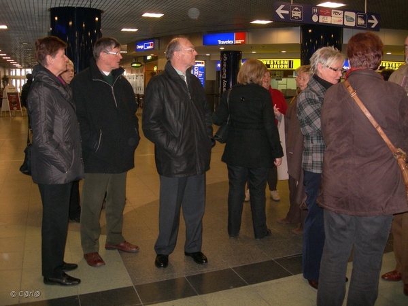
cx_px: 204
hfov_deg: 49.0
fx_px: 448
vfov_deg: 37.7
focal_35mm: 38
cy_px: 153
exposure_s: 1/60.1
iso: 200
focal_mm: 7.8
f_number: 2.8
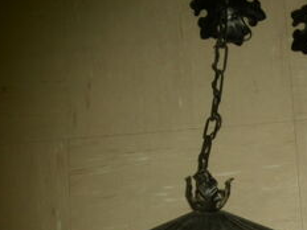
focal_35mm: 89
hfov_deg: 21.3
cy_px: 202
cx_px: 304
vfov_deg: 16.4
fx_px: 789
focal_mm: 7.61
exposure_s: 1/40
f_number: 3.4
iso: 125
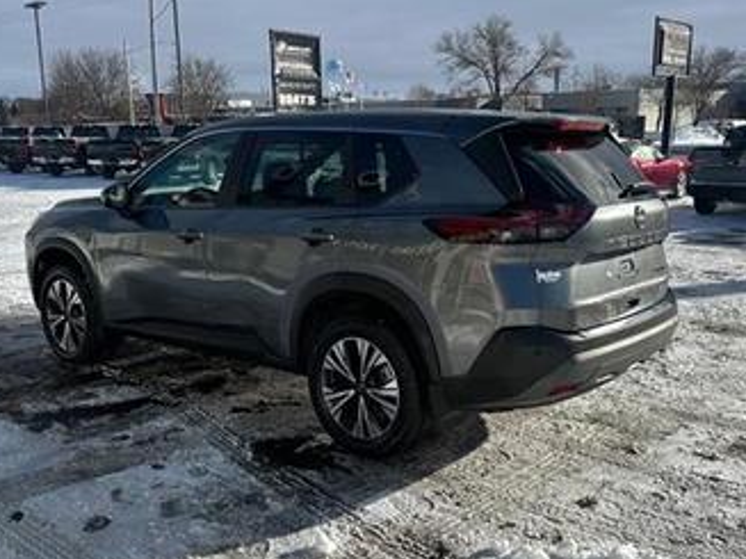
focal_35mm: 37
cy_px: 313
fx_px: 797
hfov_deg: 50.2
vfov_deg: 38.6
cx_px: 376
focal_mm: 6.86
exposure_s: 1/7576
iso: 80
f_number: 1.78
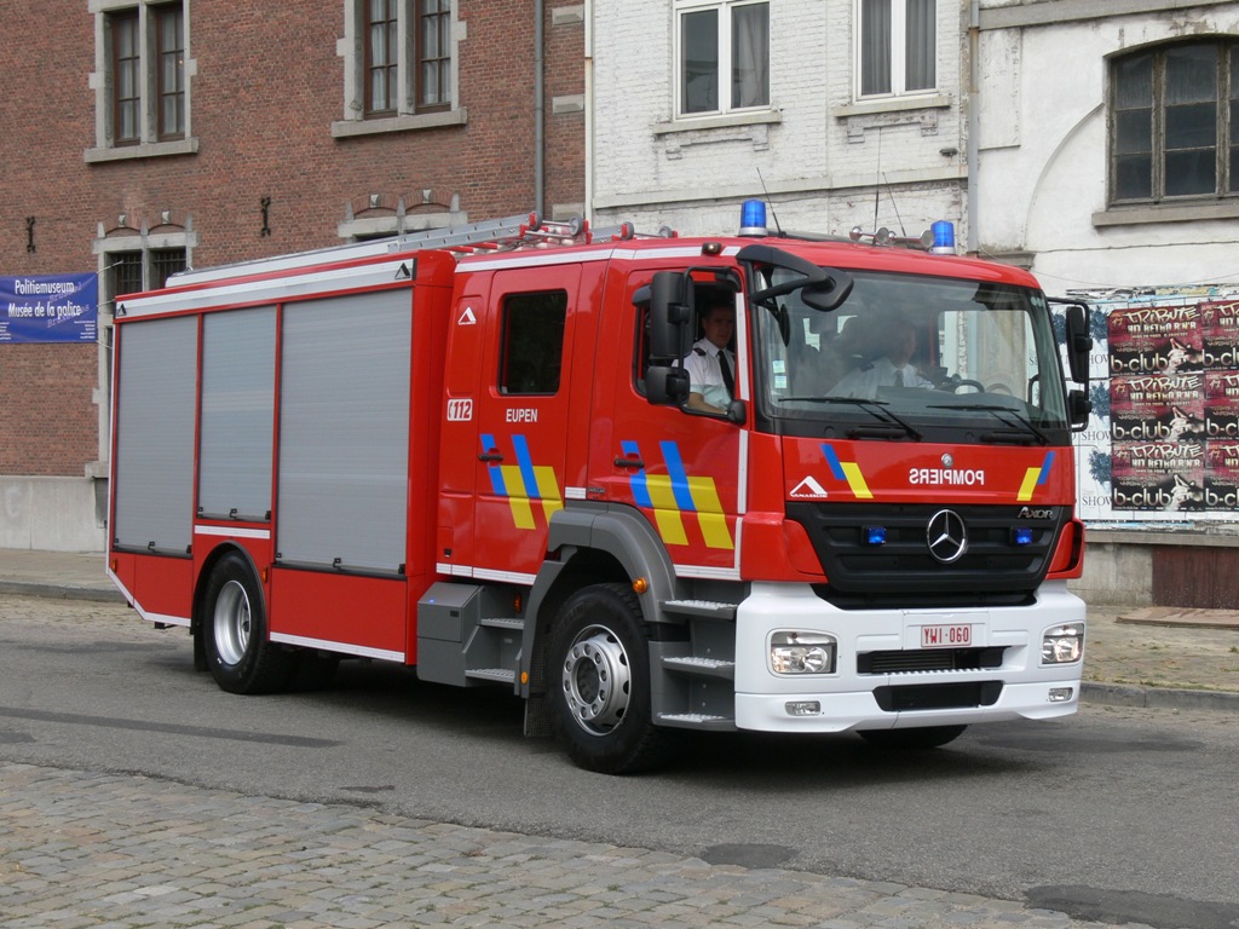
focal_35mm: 61
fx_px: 2183
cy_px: 464
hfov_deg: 31.7
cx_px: 620
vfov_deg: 24.0
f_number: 5.6
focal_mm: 13
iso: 80
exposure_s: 1/200
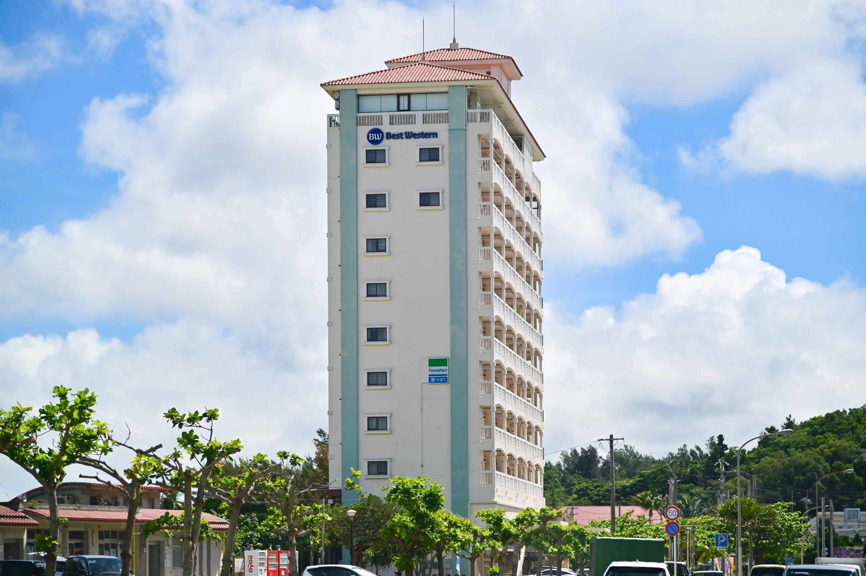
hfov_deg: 19.5
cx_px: 433
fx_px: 2524
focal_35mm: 105
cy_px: 288
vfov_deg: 13.0
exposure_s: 1/2000
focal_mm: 105
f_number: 4
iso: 100
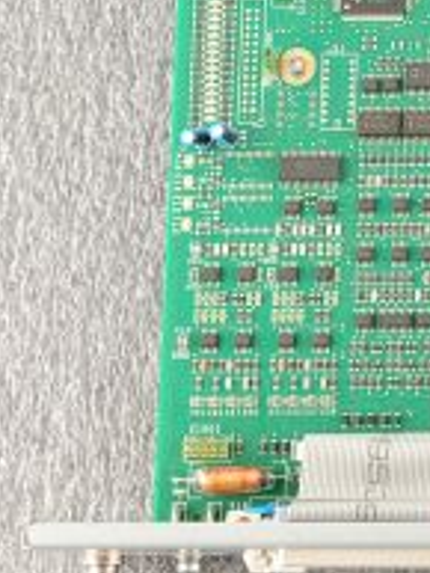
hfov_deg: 9.4
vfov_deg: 13.2
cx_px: 830
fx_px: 2465
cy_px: 96
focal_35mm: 149
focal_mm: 50
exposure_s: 1/125
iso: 1600
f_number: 7.1
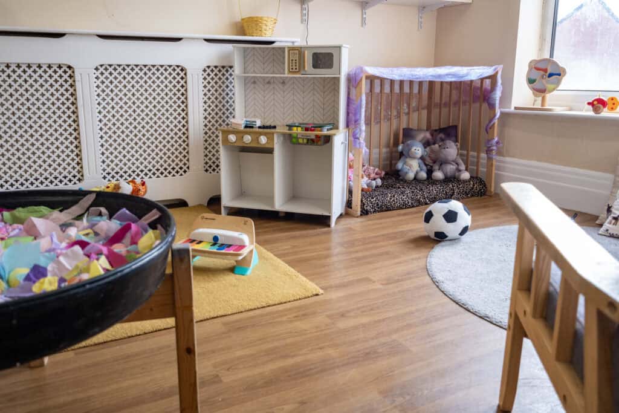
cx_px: 310
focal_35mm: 30
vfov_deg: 43.6
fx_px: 516
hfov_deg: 61.9
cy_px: 206
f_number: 4
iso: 250
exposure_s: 1/60
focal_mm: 20
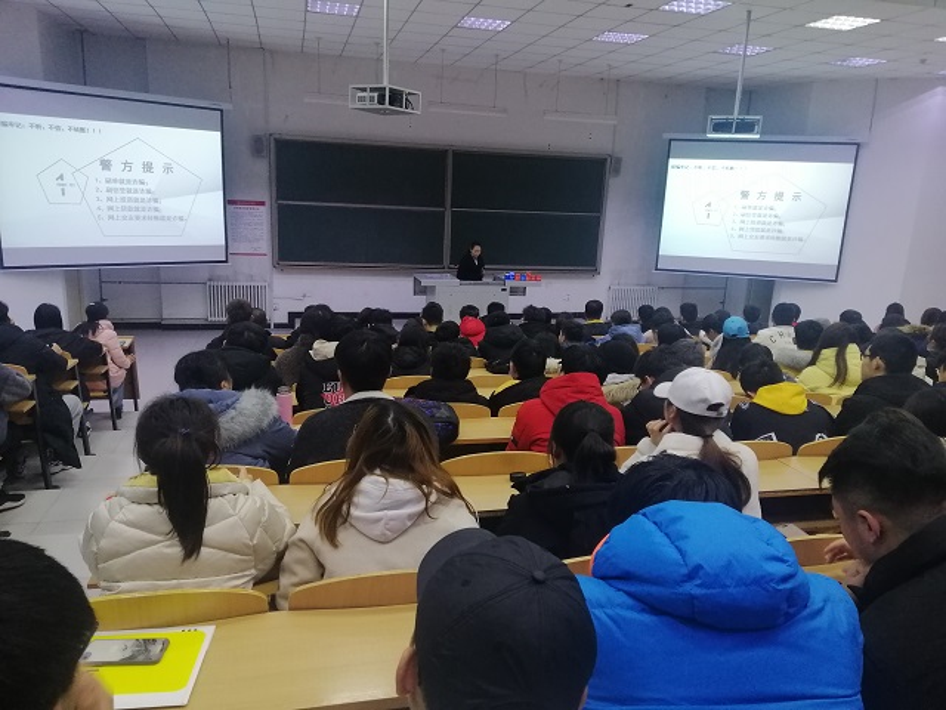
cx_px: 473
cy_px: 355
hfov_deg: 67.3
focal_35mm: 26
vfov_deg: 53.1
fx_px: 711
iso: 200
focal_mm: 3.81
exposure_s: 1/33.3
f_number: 2.2
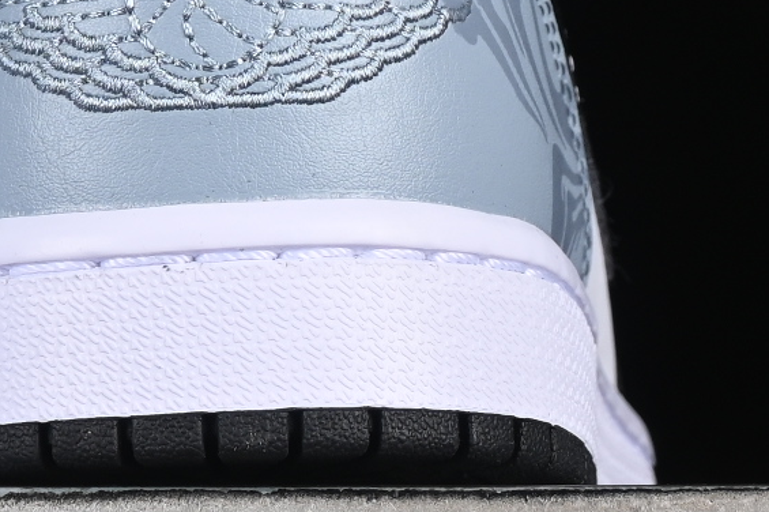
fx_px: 7578
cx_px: -248
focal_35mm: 355
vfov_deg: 3.8
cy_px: -315
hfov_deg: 5.8
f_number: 7.1
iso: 160
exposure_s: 1/160
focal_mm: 48
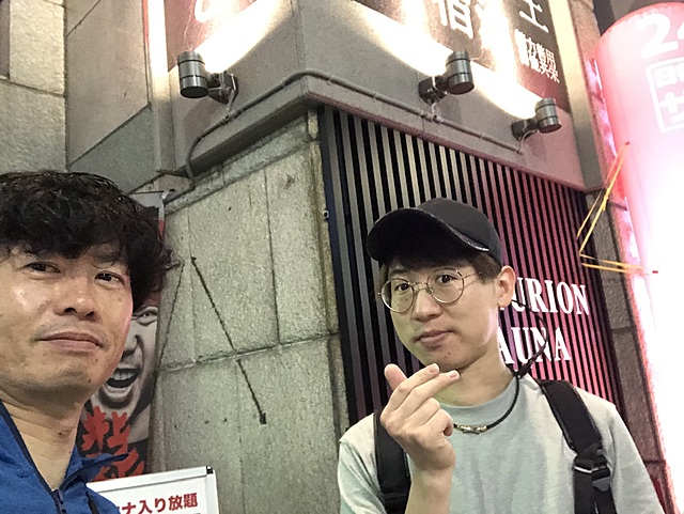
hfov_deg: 56.8
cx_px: 342
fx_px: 633
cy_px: 257
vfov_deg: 44.2
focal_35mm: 32
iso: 800
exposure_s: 1/17
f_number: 2.2
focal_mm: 2.87
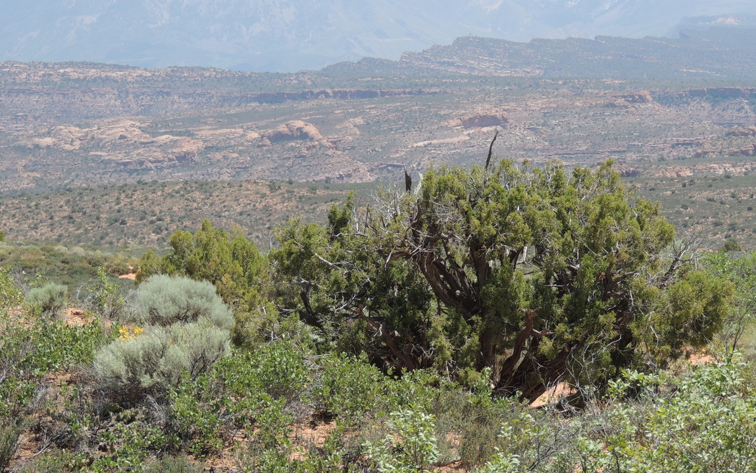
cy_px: 163
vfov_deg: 7.2
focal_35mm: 183
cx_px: 406
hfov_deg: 11.4
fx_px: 3770
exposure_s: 1/500
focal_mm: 27.6
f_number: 4.4
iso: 100
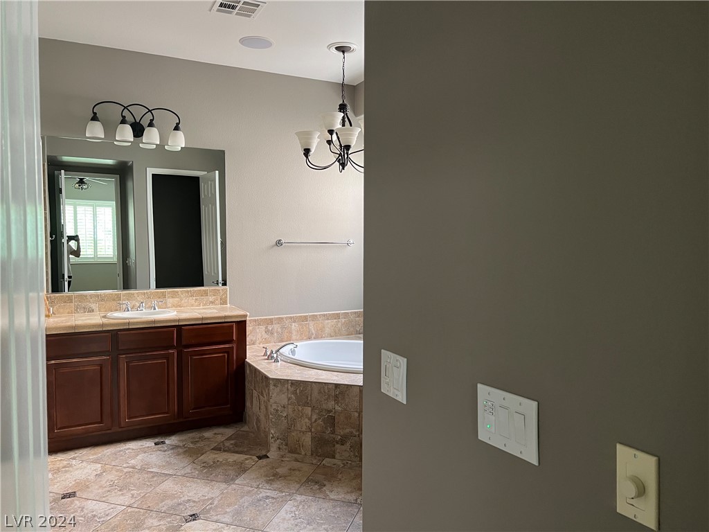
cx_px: 354
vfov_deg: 53.1
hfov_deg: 67.3
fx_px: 533
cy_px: 266
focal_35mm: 26
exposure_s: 1/60
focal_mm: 5.7
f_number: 1.5
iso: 160
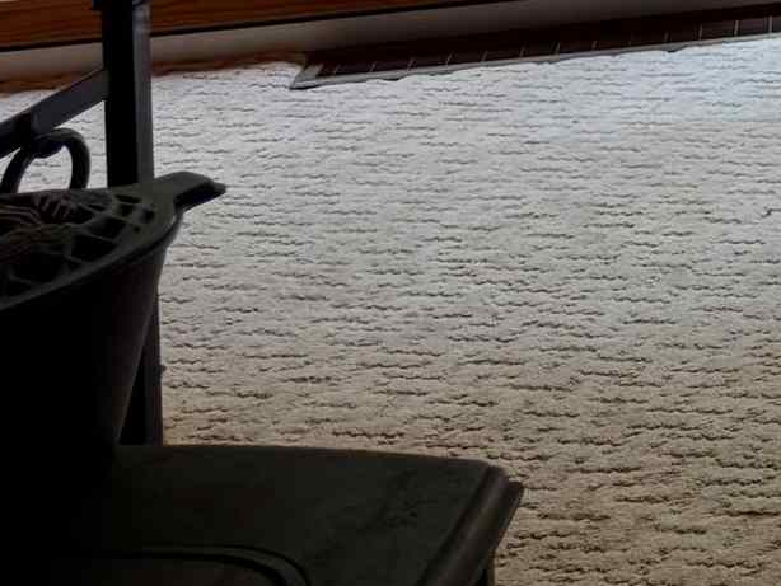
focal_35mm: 120
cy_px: -834
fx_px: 2708
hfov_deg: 13.3
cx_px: 1720
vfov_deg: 10.6
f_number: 1.78
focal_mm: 6.76
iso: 100
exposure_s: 1/240
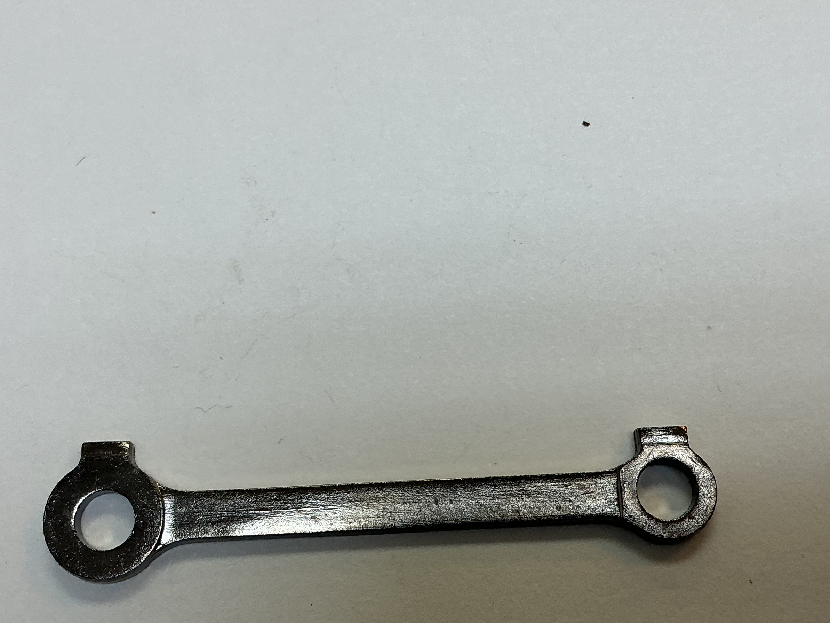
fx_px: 1175
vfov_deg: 29.6
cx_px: 430
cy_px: 372
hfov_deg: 38.9
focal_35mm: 49
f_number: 1.8
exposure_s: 1/100
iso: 25
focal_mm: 3
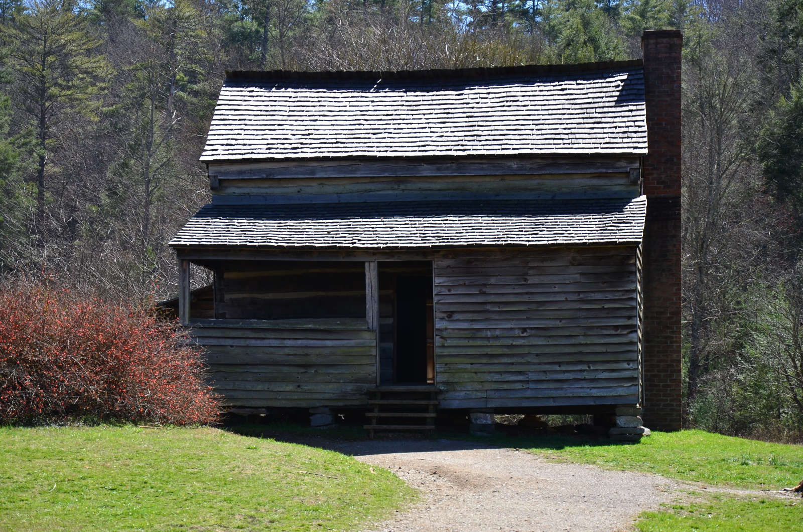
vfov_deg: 12.1
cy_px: 266
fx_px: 2504
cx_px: 402
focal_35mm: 112
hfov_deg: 18.2
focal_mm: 75
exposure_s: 1/200
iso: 100
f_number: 7.1
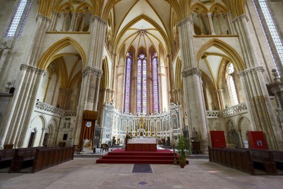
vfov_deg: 70.4
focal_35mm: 17
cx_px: 142
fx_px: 134
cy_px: 94
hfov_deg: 93.3
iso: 800
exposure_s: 1/60
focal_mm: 17
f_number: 6.3
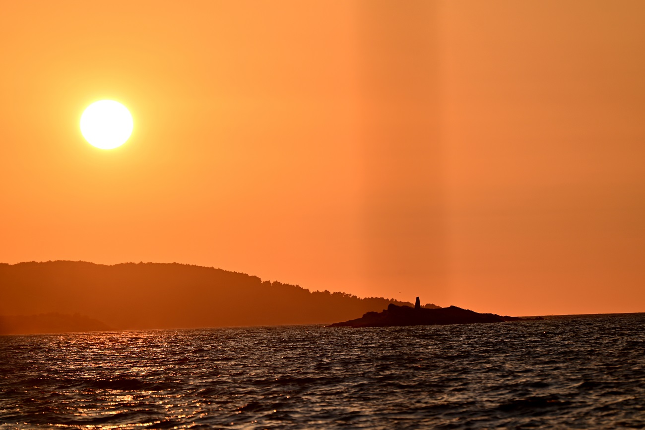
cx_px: 322
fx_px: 5375
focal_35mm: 300
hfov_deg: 6.9
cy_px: 215
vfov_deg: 4.6
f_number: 5.6
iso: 140
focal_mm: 300
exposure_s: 1/1000
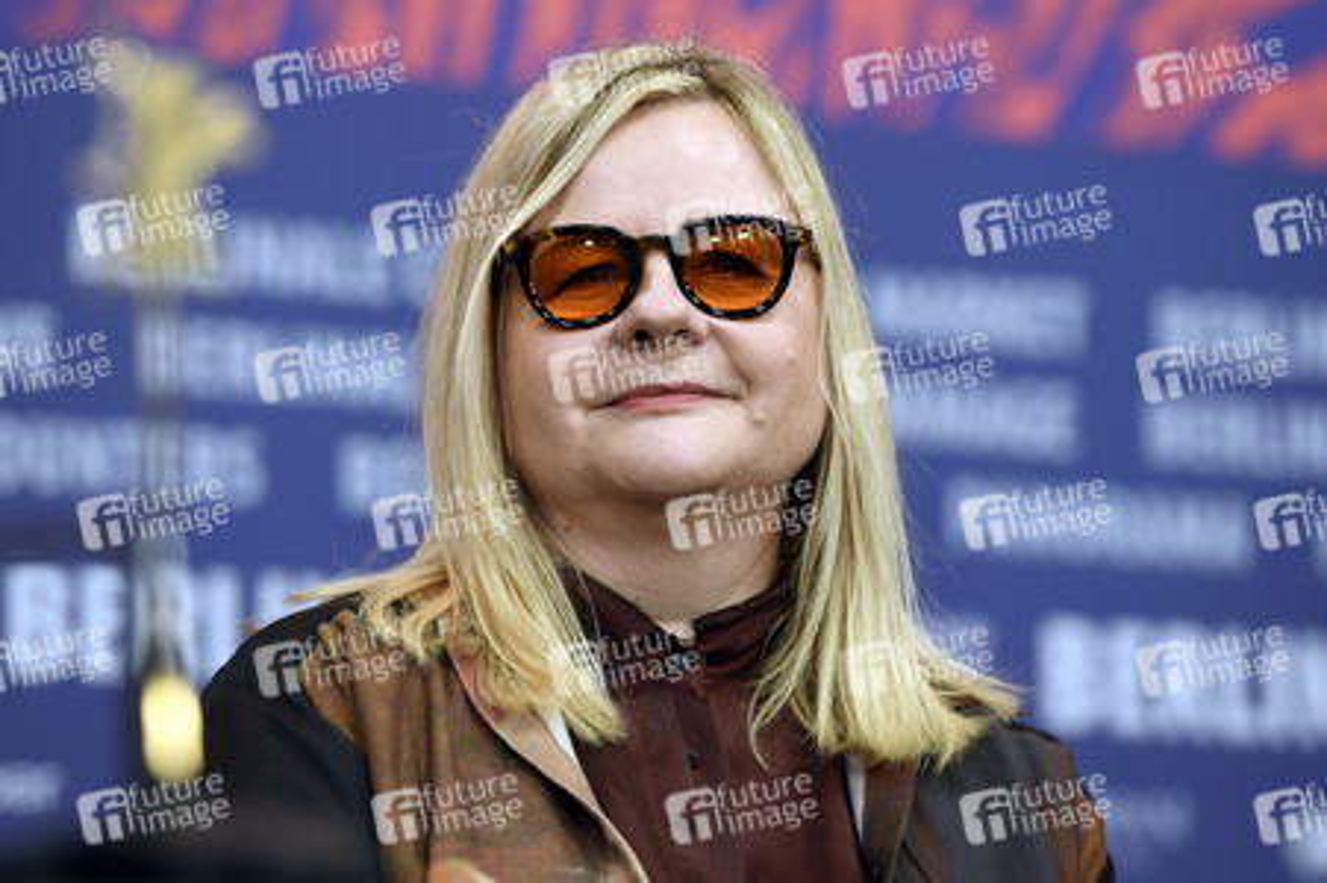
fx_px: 6262
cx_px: 664
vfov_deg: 8.1
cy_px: 442
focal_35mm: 170
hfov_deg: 12.1
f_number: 3.5
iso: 1000
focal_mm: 170
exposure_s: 1/250
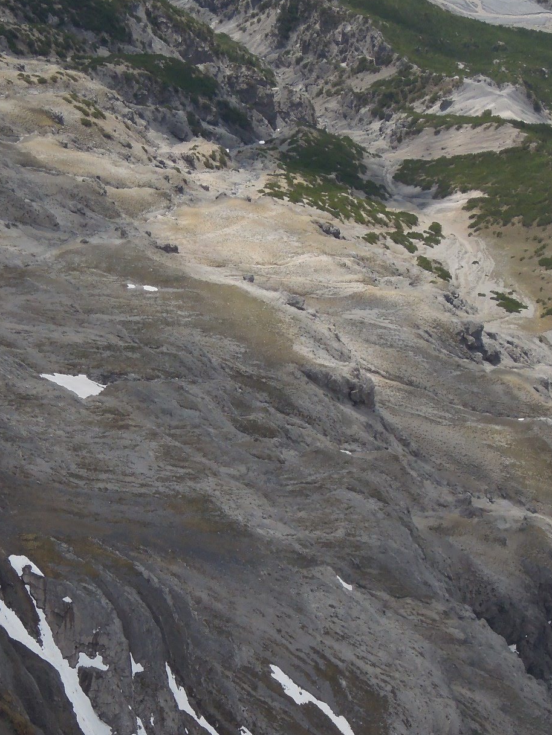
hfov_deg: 12.9
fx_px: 2445
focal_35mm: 115
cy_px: 418
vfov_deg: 17.1
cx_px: 186
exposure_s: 1/1250
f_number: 4.5
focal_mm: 12.5
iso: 160
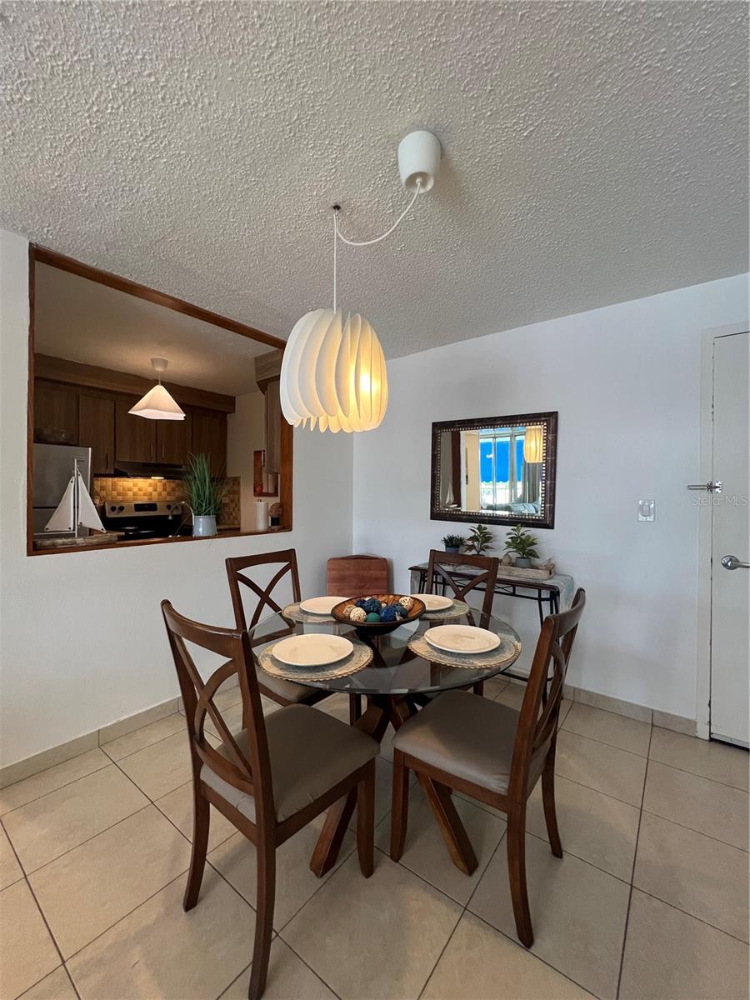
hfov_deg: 89.9
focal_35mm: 13
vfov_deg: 106.2
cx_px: 375
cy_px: 500
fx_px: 376
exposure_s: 1/120
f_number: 1.8
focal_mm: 1.57
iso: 200
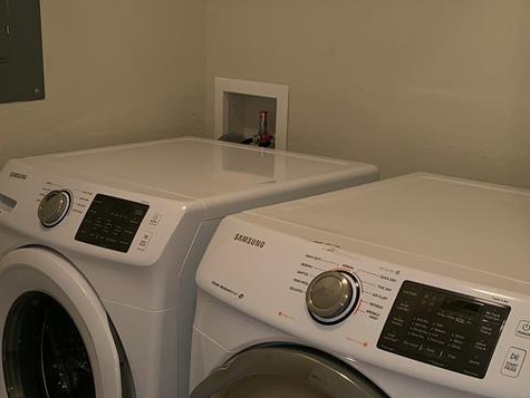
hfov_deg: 33.9
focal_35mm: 56
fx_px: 858
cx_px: 167
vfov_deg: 26.1
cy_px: 226
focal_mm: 4.25
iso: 25
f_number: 1.8
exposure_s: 1/30
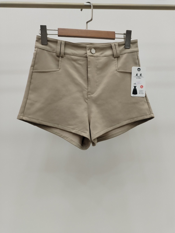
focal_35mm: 29
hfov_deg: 48.2
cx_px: 88
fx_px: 195
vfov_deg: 61.7
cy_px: 116
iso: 280
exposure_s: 1/120
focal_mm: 4.75
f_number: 1.8
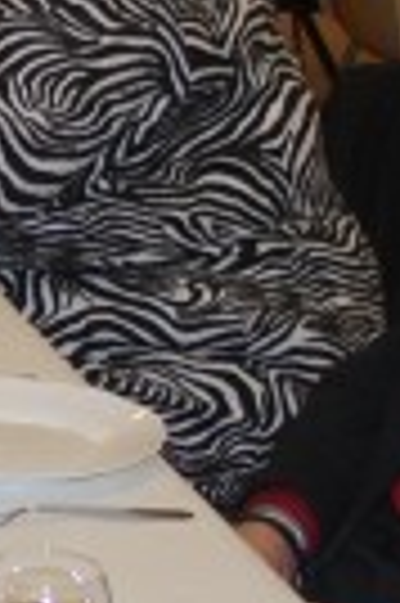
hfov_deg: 7.3
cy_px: 117
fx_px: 3024
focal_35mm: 181
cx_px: -407
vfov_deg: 11.3
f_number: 3.8
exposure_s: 1/60
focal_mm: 18
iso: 200
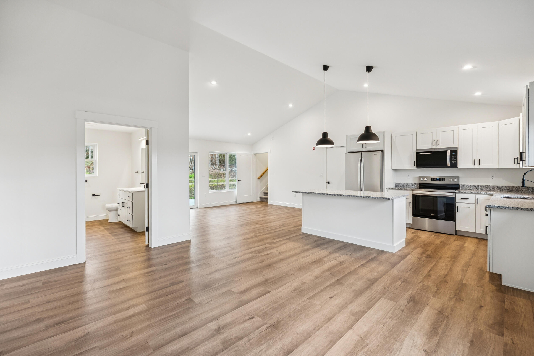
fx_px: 237
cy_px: 178
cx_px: 267
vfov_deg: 73.8
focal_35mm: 16
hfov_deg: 96.7
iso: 320
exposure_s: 1/30
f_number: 4
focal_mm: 16
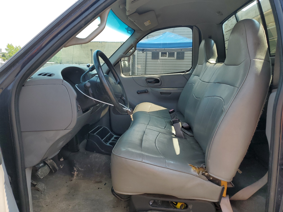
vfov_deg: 53.1
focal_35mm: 26
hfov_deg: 67.3
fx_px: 213
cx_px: 142
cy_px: 106
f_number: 1.5
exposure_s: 1/833
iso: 50
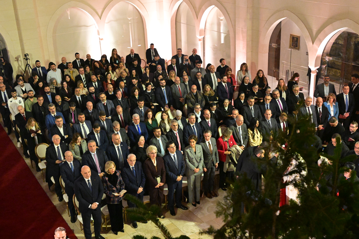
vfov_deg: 31.9
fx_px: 419
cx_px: 180
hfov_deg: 46.4
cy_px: 120
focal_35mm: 42
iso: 10000
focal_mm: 28.5
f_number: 5
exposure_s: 1/160
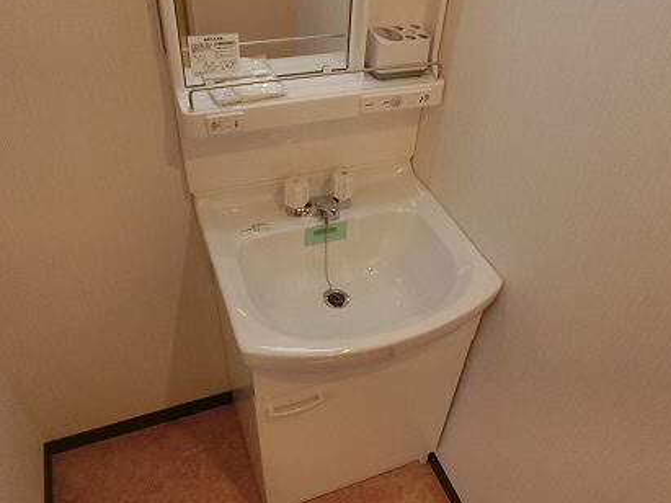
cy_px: 262
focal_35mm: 28
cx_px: 336
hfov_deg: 63.5
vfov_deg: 49.7
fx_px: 543
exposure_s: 1/50
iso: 400
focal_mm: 4.5
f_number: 3.5
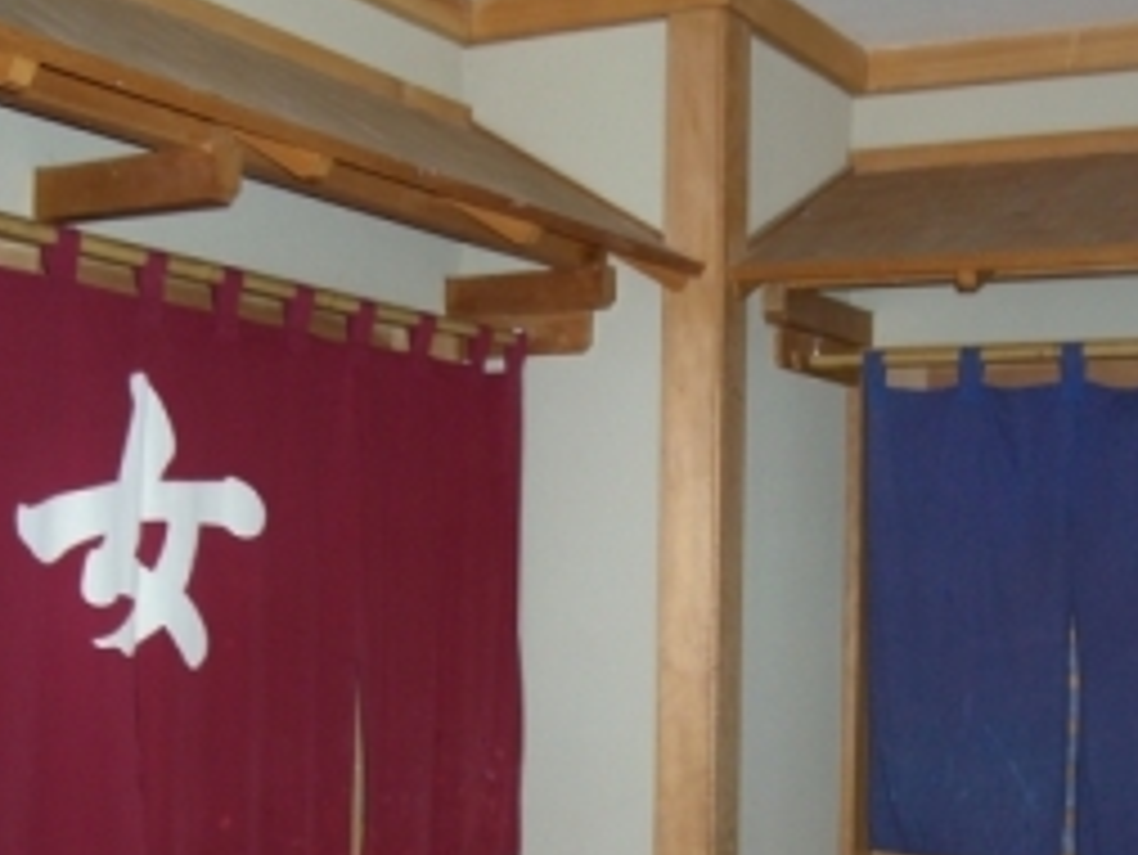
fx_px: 1973
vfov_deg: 24.3
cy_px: 603
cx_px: 706
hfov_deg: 32.0
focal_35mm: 60
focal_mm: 7.9
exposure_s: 1/60
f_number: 2.8
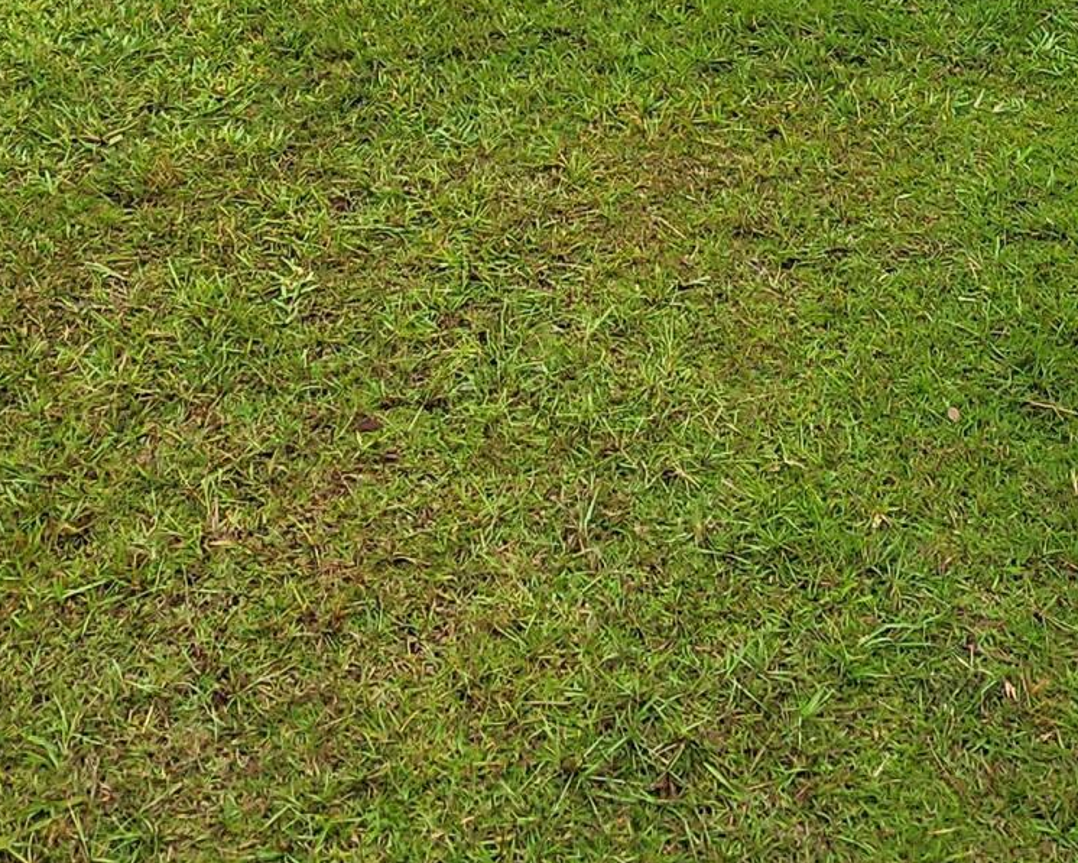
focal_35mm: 51
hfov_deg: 36.6
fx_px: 1627
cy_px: -539
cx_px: 565
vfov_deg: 22.4
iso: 50
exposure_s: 1/302
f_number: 2.2
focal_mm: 2.2
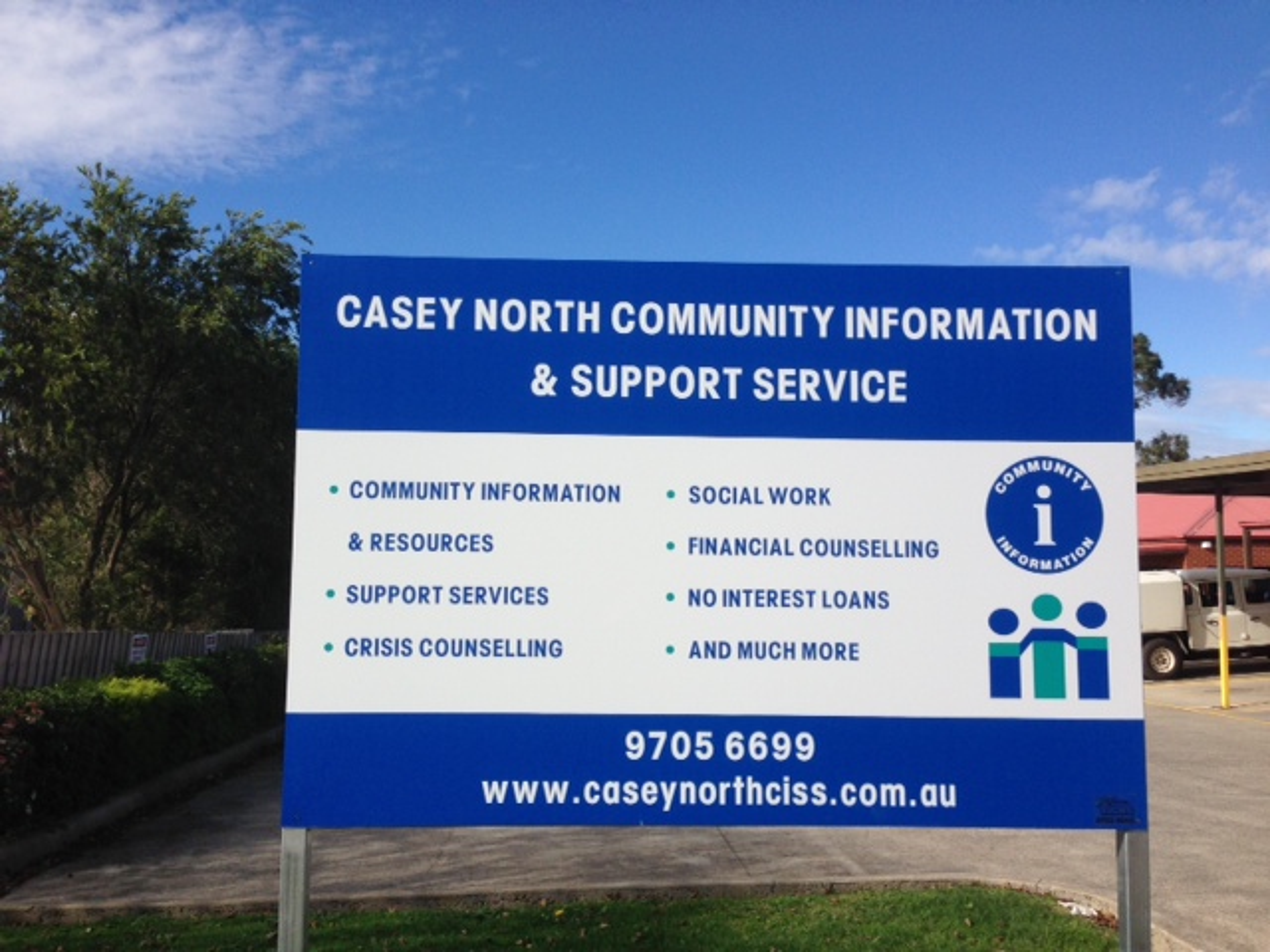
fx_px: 1211
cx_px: 635
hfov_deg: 55.4
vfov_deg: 42.9
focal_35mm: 33
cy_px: 476
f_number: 2.4
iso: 50
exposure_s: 1/1695
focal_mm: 4.13
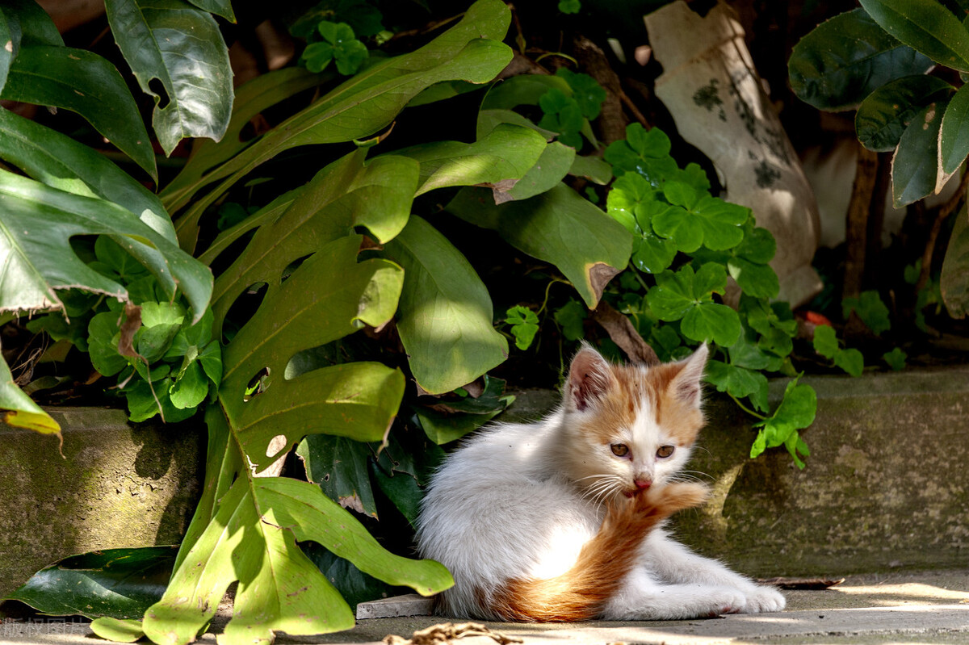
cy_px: 322
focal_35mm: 600
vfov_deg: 2.3
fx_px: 16143
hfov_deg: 3.4
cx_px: 484
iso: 200
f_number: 6.3
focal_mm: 600
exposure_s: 1/125
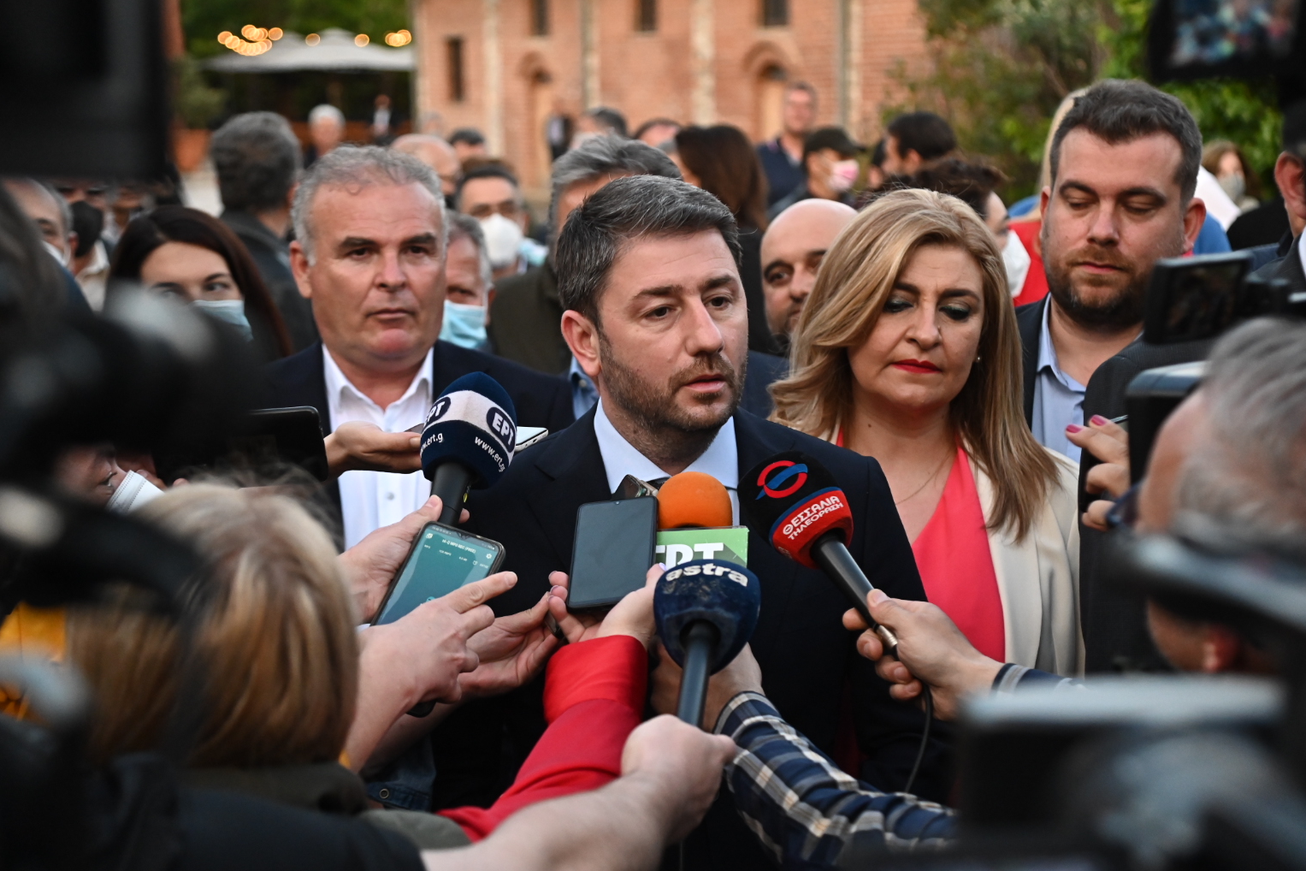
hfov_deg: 28.8
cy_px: 457
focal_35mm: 70
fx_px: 2539
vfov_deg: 19.5
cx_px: 647
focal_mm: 66
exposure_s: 1/2000
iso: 5000
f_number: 4
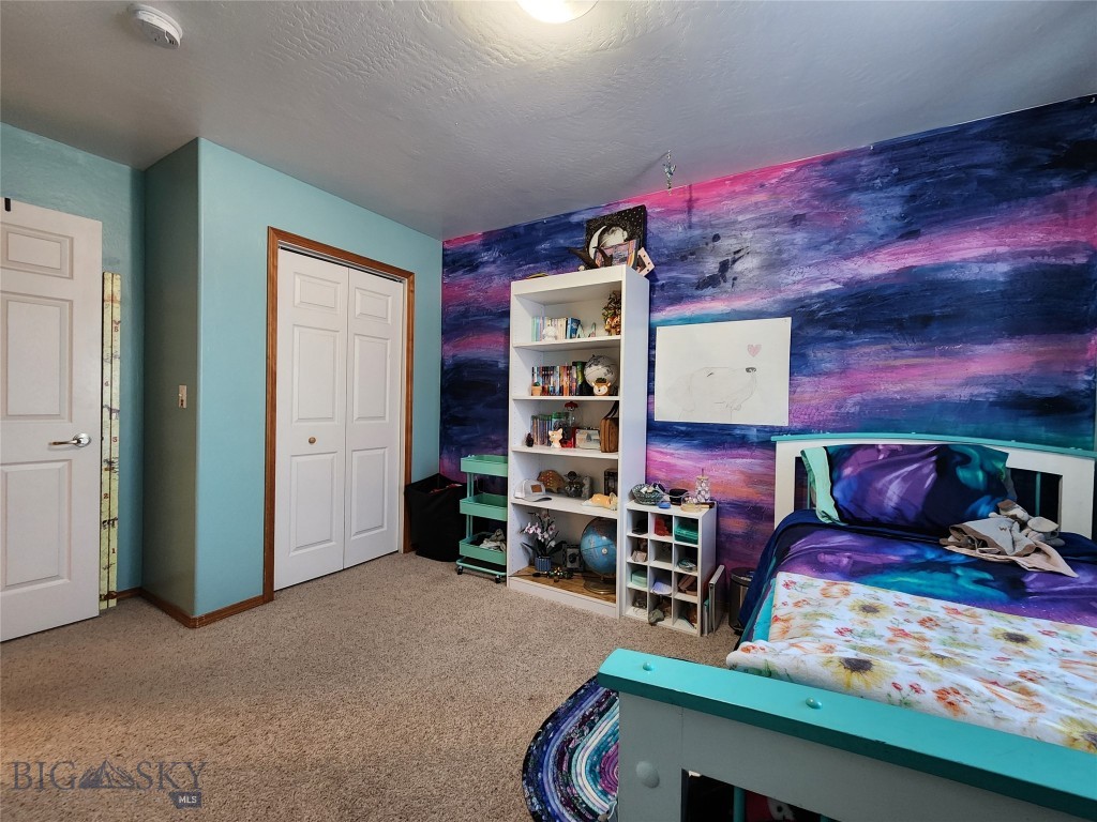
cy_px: 411
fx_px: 412
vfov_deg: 89.9
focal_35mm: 13
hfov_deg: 106.2
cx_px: 548
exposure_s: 1/30
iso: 320
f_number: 2.2
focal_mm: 2.2
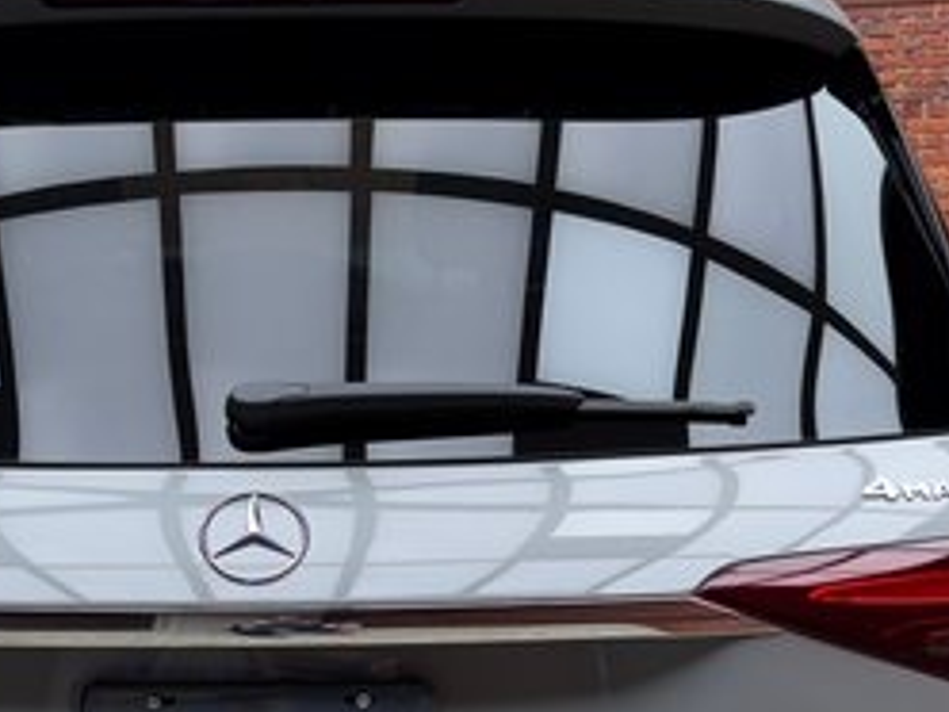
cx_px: 249
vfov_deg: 22.5
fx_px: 1700
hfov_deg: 30.7
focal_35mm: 62
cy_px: 746
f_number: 1.78
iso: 64
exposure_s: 1/120
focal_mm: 6.76
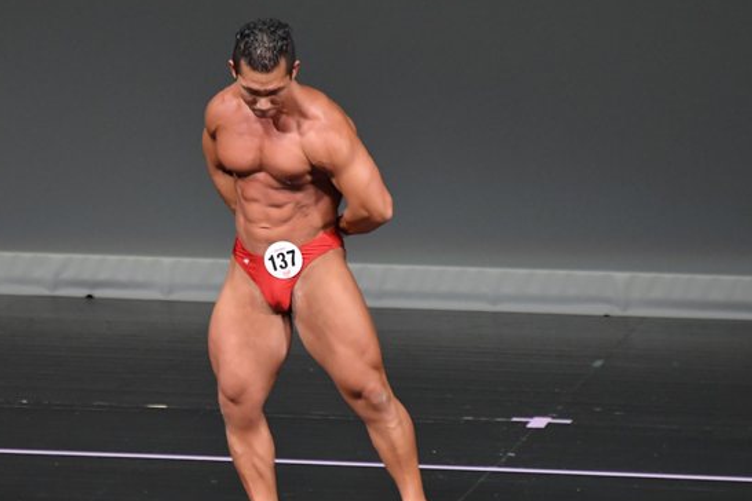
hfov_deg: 3.9
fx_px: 11112
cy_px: 318
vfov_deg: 2.6
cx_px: 251
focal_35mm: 532
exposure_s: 1/400
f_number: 5.6
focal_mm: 250
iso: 4000
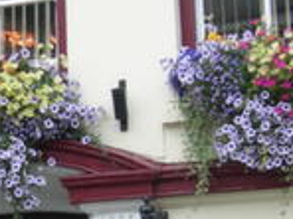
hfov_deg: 11.8
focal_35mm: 164
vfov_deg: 9.0
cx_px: -44
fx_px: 1388
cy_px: 211
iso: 50
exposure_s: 1/231
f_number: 2.8
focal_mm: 7.8
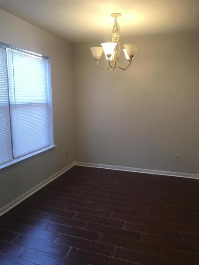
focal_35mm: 28
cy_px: 132
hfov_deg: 49.7
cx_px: 100
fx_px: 215
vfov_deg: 63.4
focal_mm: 3.99
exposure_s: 1/30
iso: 40
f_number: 1.8
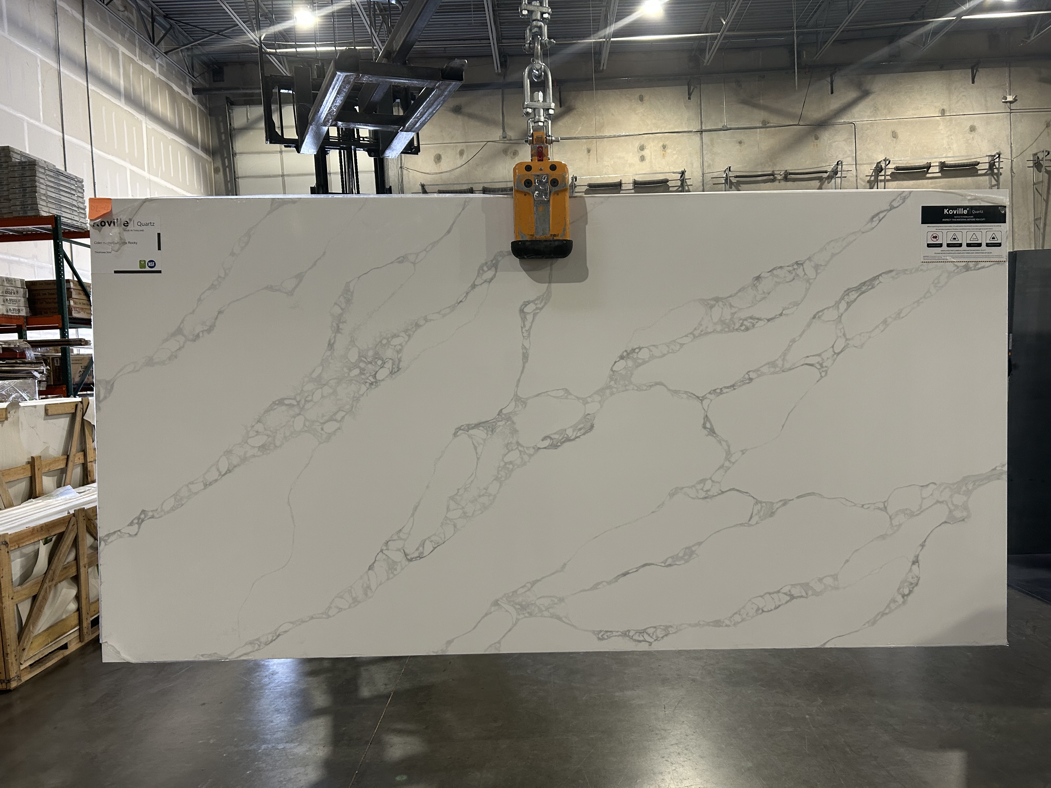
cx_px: 526
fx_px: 789
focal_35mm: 26
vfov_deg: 53.1
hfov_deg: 67.3
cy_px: 394
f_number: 1.5
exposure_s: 1/60
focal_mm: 5.7
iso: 125
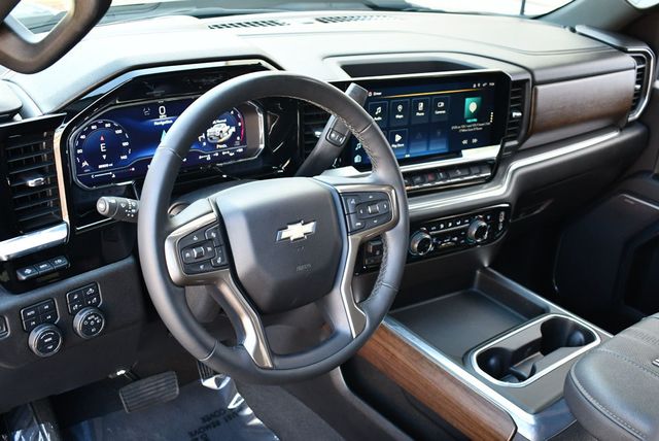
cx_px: 330
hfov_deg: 48.4
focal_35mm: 40
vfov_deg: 33.5
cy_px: 220
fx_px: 733
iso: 900
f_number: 3.5
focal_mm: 20
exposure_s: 1/125
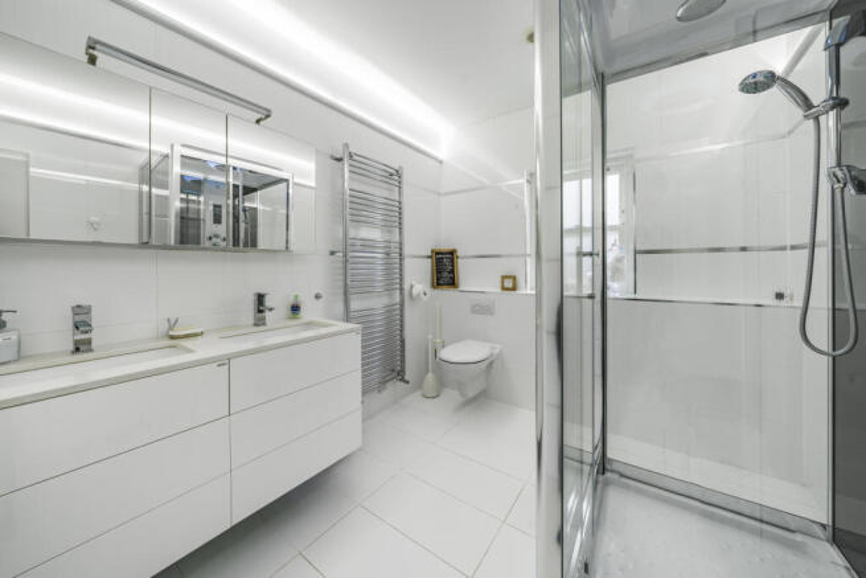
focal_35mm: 12
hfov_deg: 112.6
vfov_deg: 90.0
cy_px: 289
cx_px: 433
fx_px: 289
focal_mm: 12
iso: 100
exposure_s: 1/13
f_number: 8
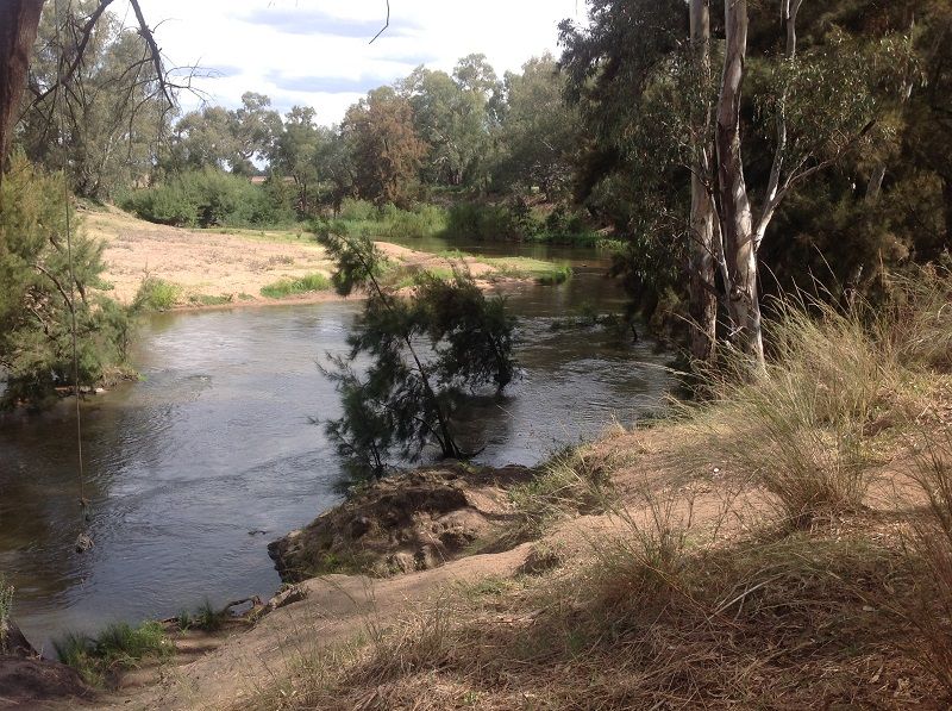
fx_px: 961
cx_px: 476
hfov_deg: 52.7
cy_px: 356
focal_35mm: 35
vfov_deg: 40.6
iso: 50
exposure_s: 1/840
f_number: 2.4
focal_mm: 4.28
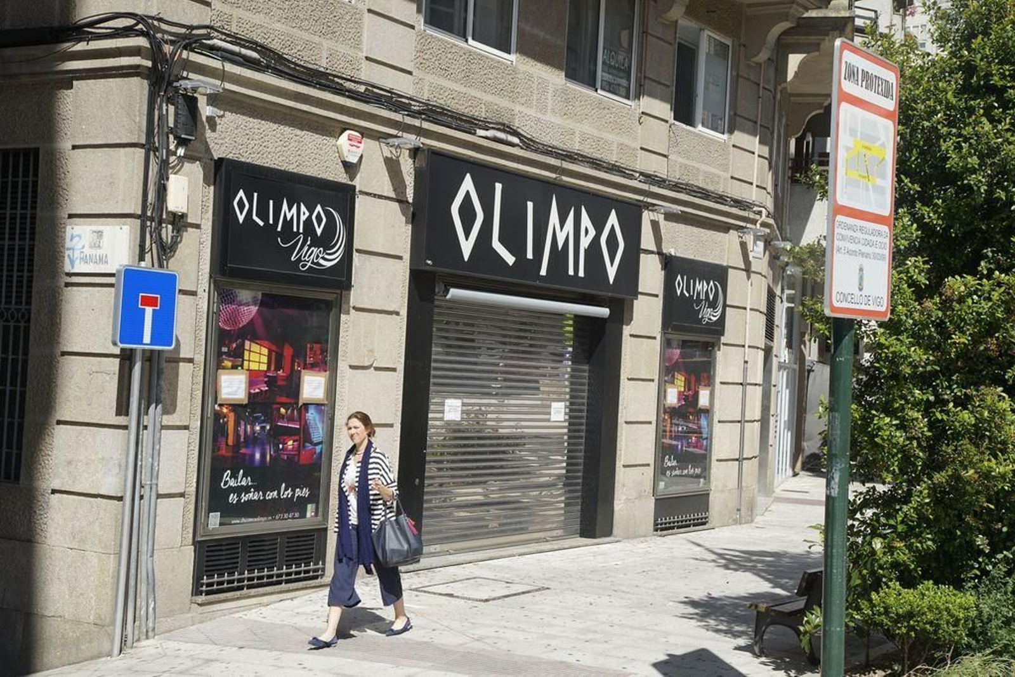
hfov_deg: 36.2
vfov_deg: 24.6
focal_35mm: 55
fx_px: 1551
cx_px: 508
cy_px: 338
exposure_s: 1/160
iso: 200
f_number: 13
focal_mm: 55
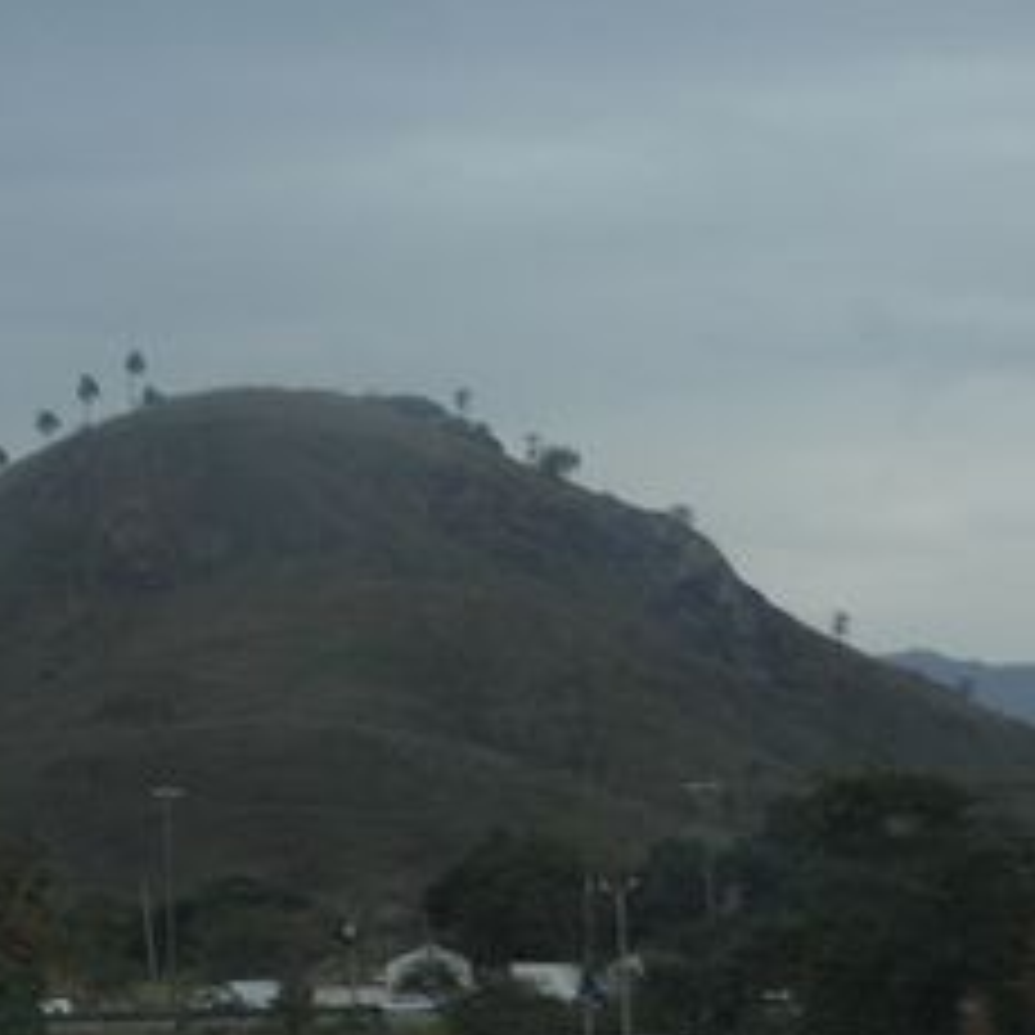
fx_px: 6603
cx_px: 32
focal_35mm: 195
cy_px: 209
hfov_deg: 8.9
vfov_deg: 8.9
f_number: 6
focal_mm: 55
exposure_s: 1/400
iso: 640
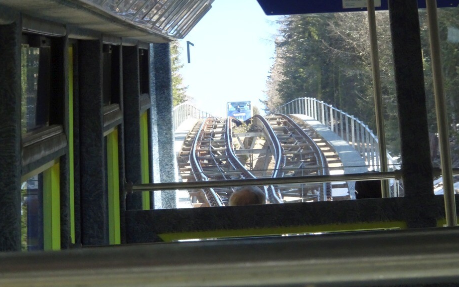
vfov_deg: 9.9
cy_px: 144
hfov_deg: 15.8
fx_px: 1652
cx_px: 244
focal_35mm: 132
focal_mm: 19.1
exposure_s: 1/250
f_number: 5.6
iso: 500
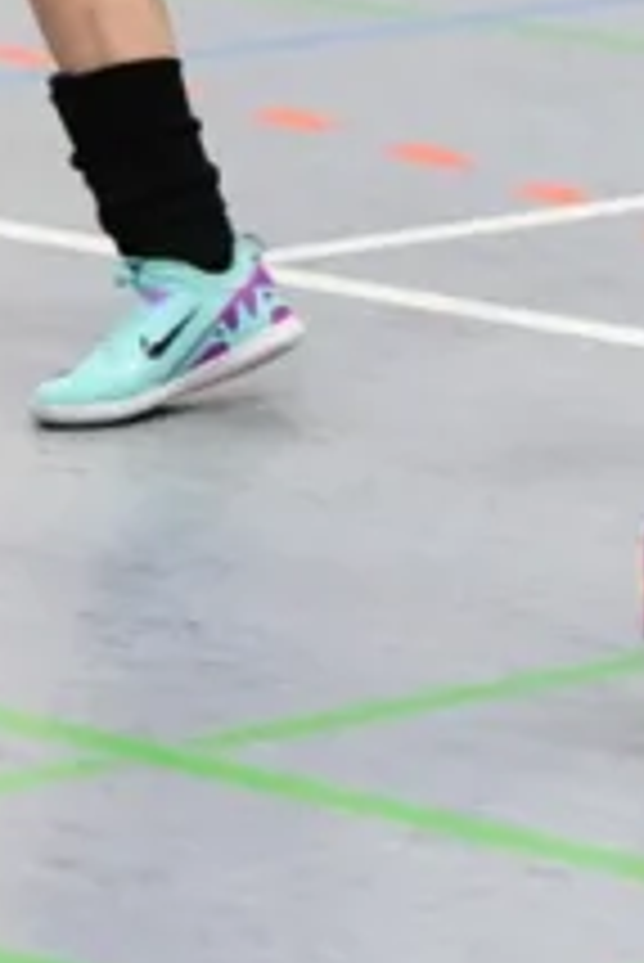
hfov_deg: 3.7
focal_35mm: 373
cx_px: 419
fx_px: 9992
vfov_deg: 5.5
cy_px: -256
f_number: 2.8
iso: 8000
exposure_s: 1/1250
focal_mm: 78
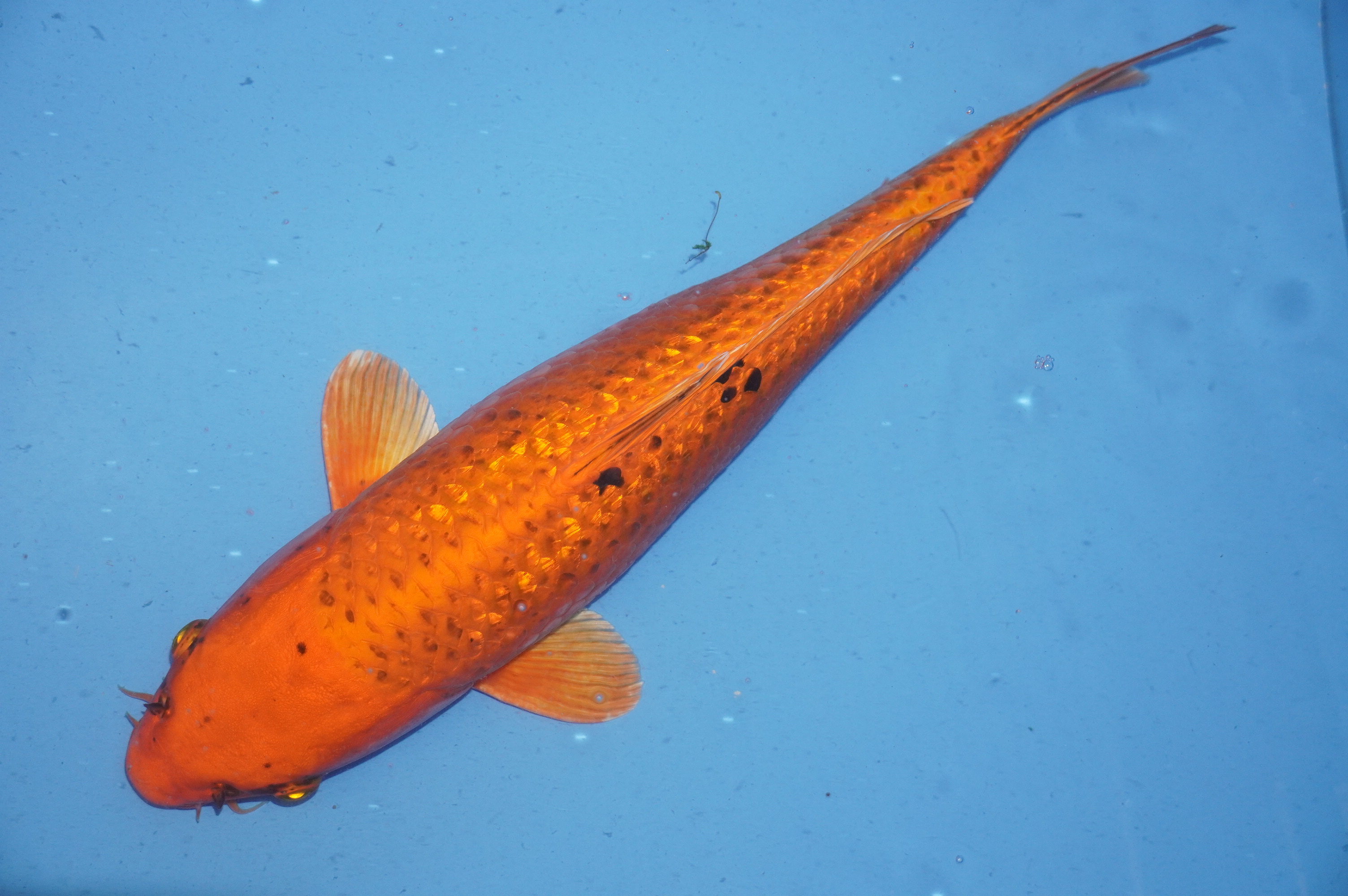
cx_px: 674
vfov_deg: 23.7
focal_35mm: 57
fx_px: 2132
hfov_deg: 35.1
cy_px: 448
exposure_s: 1/160
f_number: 4.5
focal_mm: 38
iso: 1250
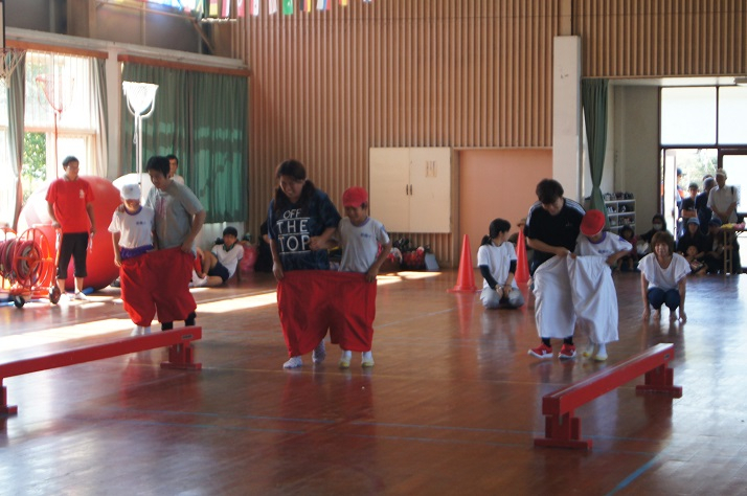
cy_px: 248
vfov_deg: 16.5
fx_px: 1710
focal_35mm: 82
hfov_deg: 24.6
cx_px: 374
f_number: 5.6
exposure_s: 1/100
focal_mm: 55
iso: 640
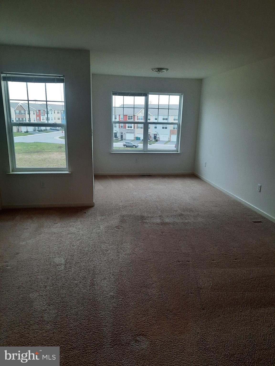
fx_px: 265
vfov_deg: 69.4
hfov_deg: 54.9
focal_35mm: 25
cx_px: 138
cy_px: 183
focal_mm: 4.6
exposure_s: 1/60
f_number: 2
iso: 160
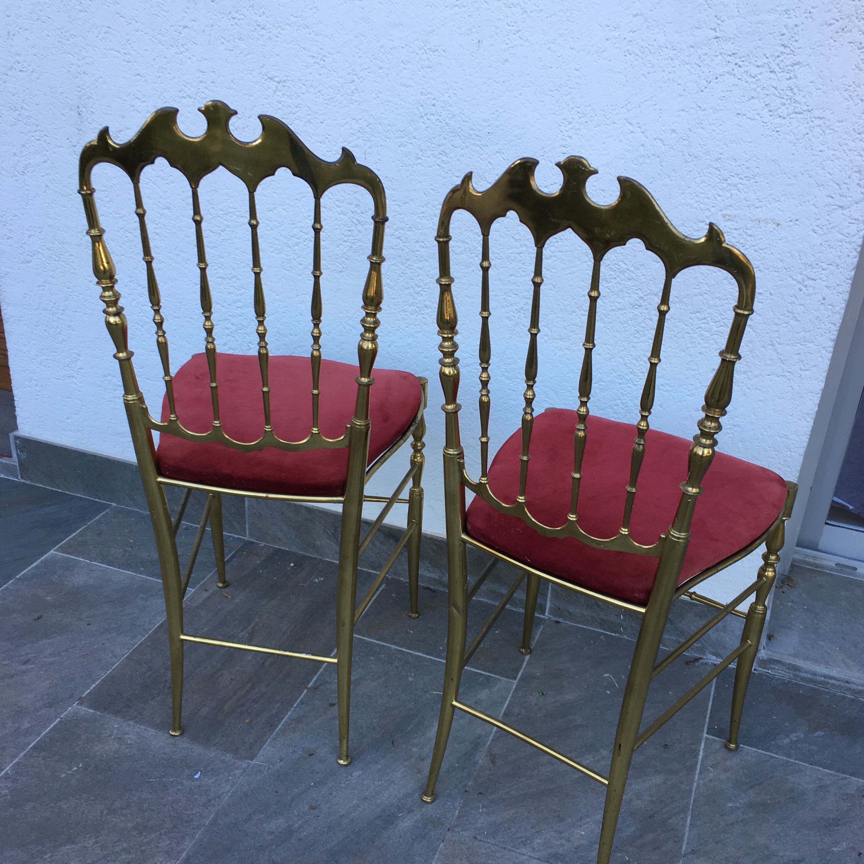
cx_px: 436
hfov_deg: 47.2
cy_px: 477
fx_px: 988
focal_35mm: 35
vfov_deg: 47.1
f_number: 2.2
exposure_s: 1/100
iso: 32
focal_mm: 4.15
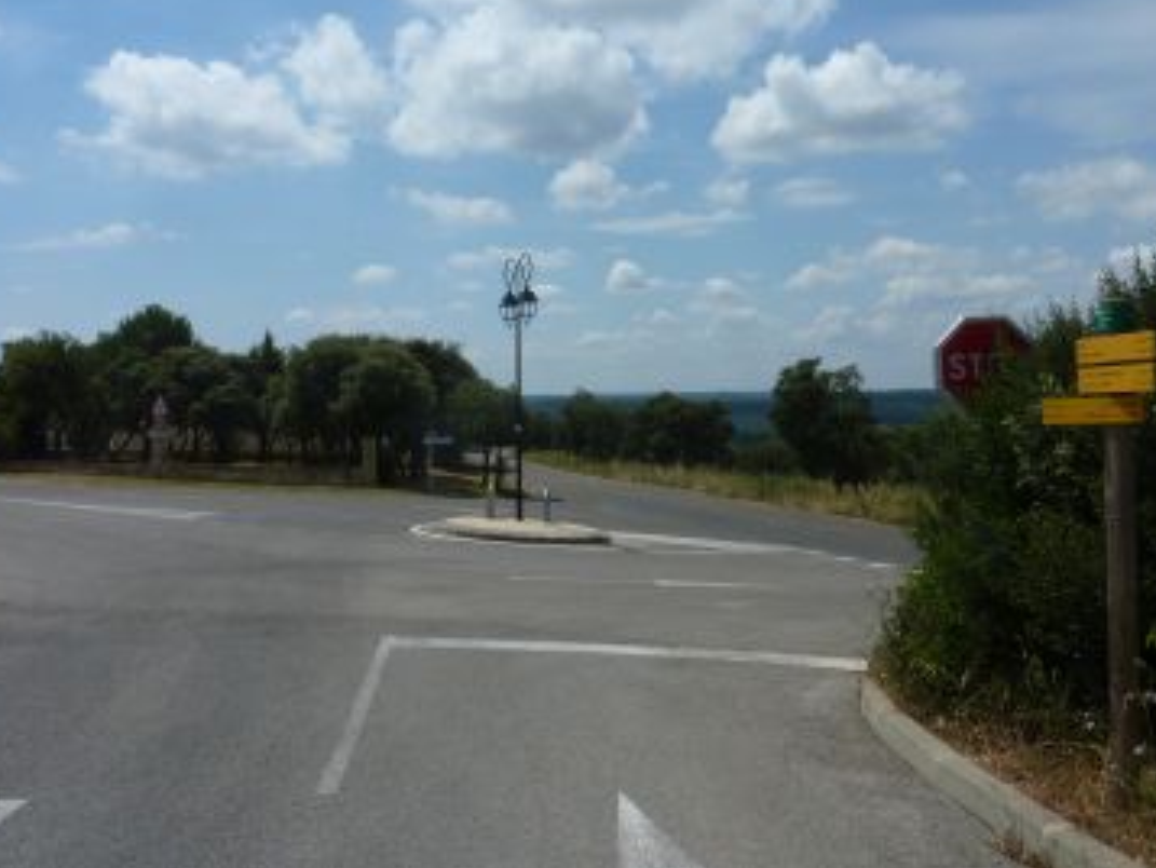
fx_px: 935
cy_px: 392
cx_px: 550
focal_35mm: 28
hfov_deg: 63.4
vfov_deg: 49.7
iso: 80
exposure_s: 1/800
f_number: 5.6
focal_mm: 4.1
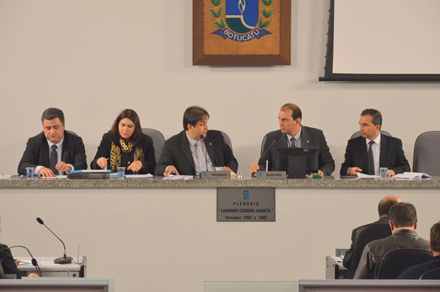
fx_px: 1557
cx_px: 220
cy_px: 146
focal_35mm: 128
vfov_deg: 10.7
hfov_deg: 16.1
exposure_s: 1/125
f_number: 5.6
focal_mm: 85
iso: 1000
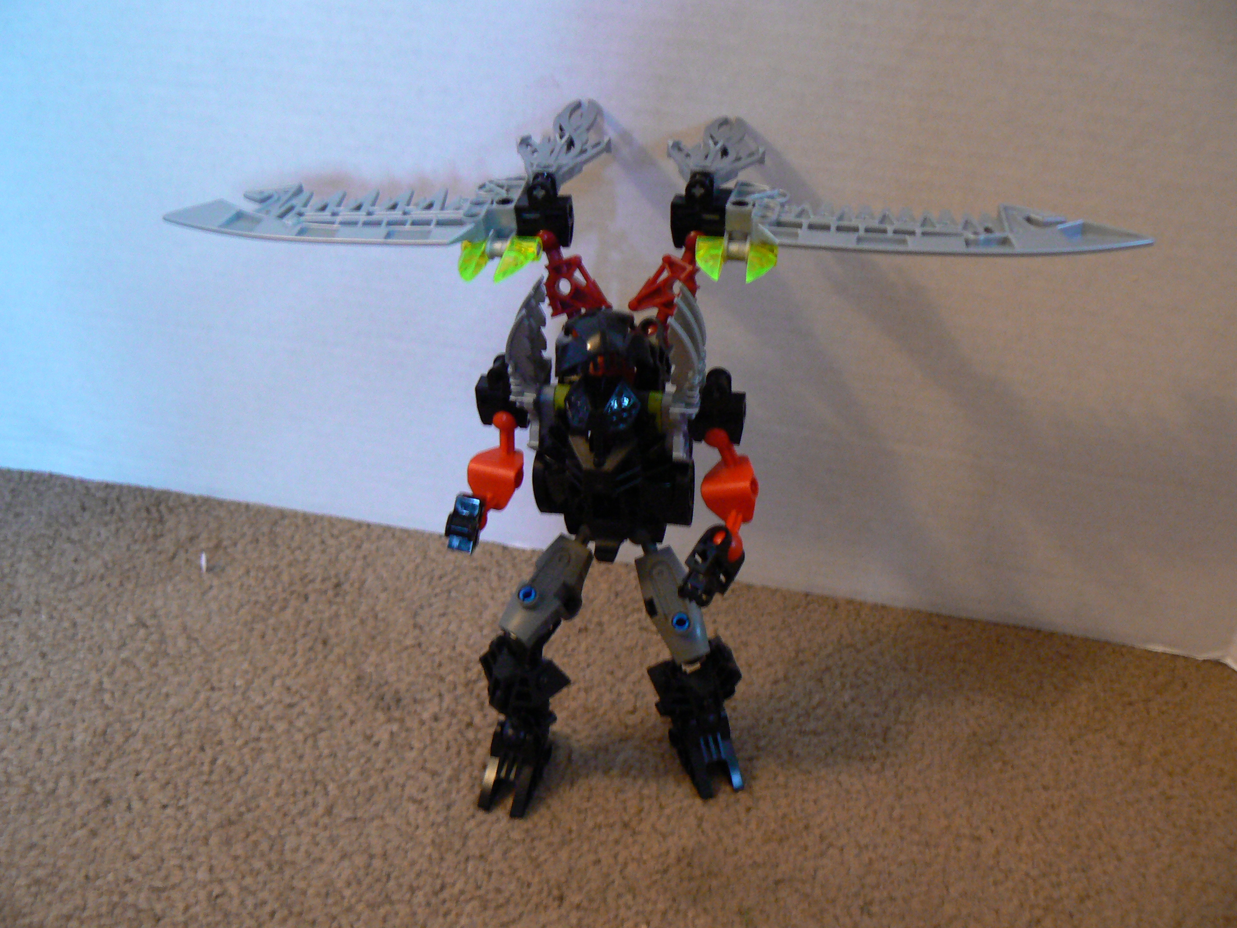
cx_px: 618
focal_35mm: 36
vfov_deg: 39.7
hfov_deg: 51.4
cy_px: 464
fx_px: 1286
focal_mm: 6
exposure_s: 1/6
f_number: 2.8
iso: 200
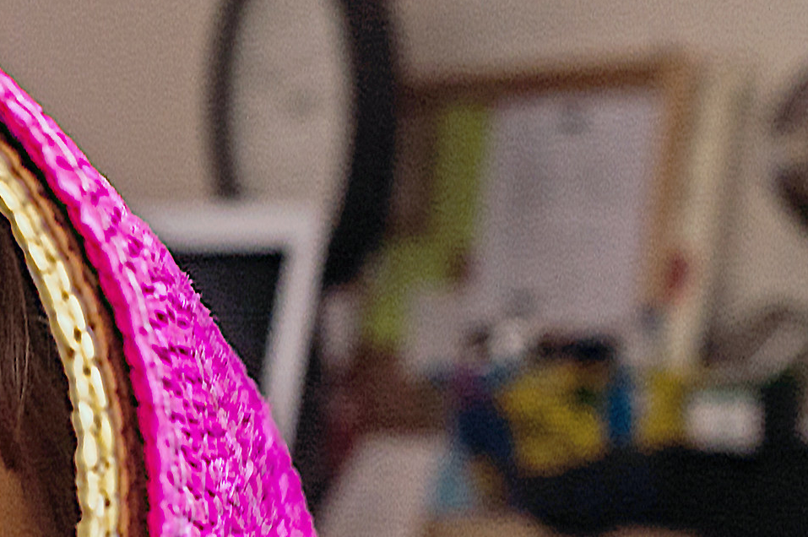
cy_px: 622
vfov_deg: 7.2
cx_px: -141
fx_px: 4215
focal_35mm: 188
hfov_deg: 10.8
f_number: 5.6
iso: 560
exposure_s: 1/40
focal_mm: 50
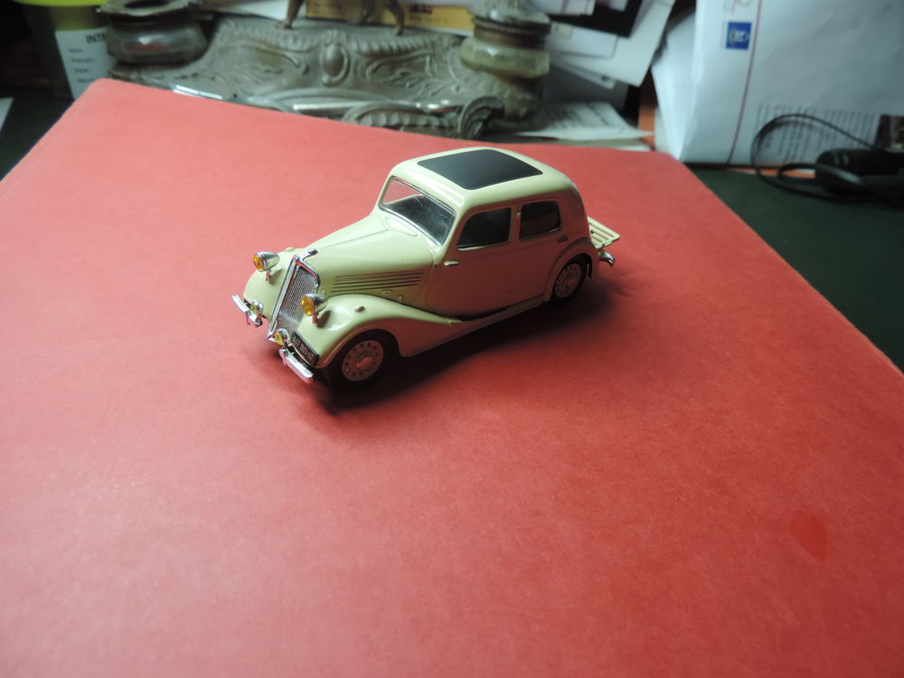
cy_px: 339
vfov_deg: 56.8
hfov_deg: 71.6
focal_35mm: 24
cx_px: 452
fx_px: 627
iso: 125
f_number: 3
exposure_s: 1/30
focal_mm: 4.3
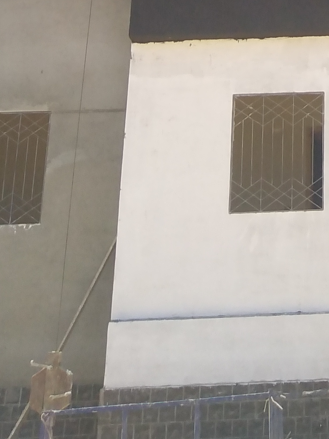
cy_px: -276
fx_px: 1103
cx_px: 422
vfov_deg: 18.9
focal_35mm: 87
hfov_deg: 16.1
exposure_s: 1/1077
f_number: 1.8
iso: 100
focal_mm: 3.59
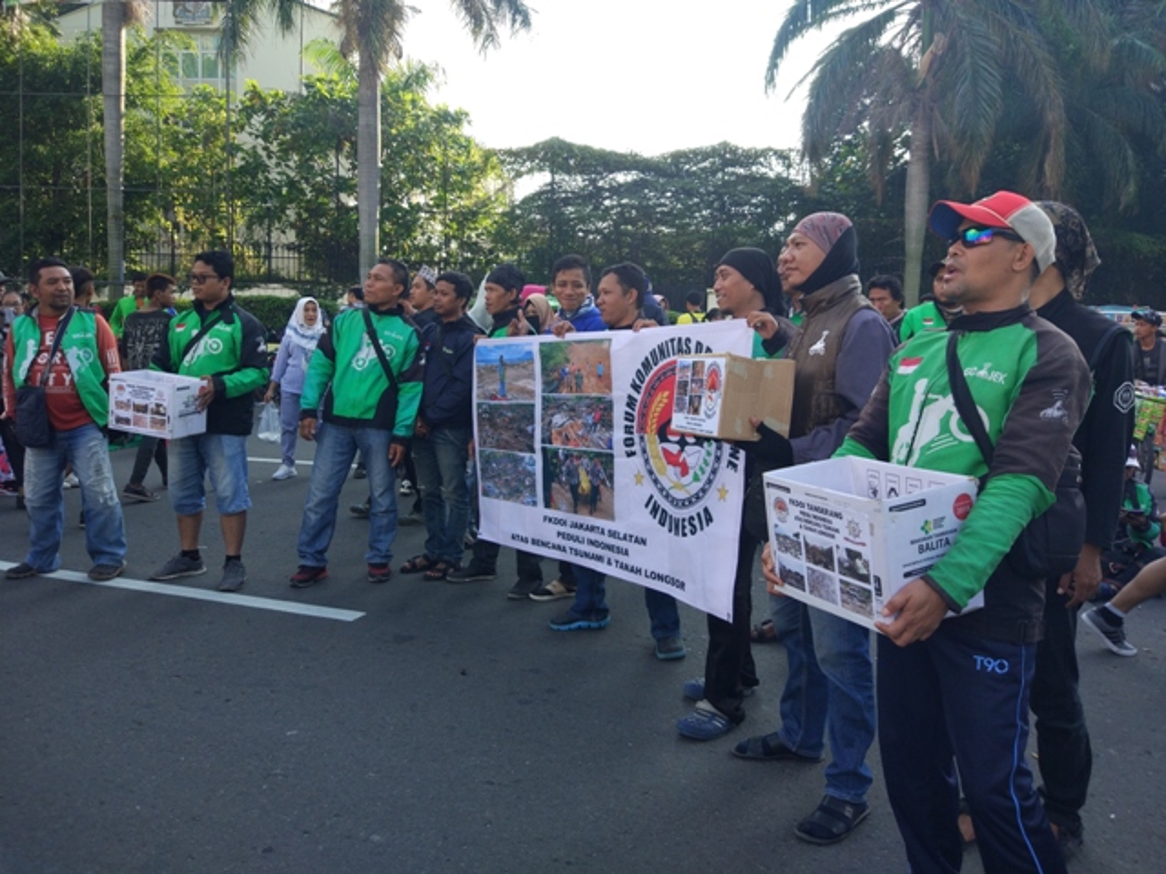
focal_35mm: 28
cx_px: 583
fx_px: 943
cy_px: 437
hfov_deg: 63.4
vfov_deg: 49.7
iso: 100
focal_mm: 4.26
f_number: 2
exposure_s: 1/234
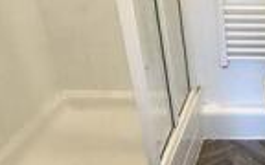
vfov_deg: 21.6
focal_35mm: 60
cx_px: 295
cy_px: 74
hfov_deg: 30.3
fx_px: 433
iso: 200
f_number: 2.2
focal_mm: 2.22
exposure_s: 1/50
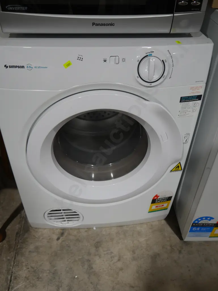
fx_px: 268
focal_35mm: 32
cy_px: 146
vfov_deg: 56.8
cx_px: 109
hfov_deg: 44.2
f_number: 3.6
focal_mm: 16
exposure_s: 1/80
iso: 200
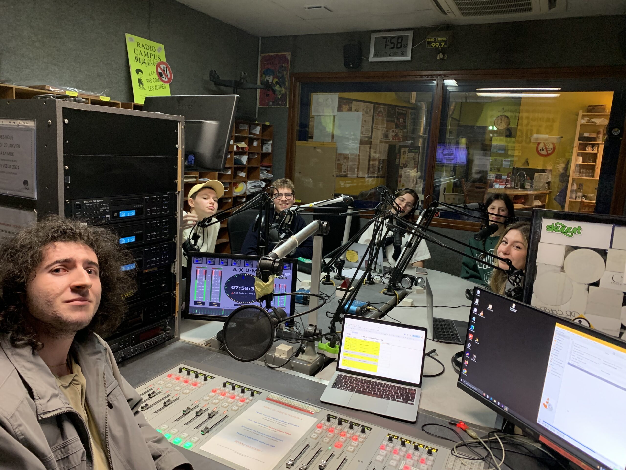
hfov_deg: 67.3
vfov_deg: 53.1
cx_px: 313
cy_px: 235
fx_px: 470
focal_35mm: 26
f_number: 1.8
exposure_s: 1/33
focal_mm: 4.25
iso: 320
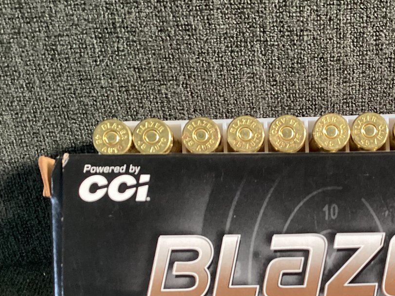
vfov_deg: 24.7
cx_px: 326
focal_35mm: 58
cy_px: 250
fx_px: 662
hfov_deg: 32.2
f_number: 2.4
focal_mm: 3.3
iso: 320
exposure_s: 1/30
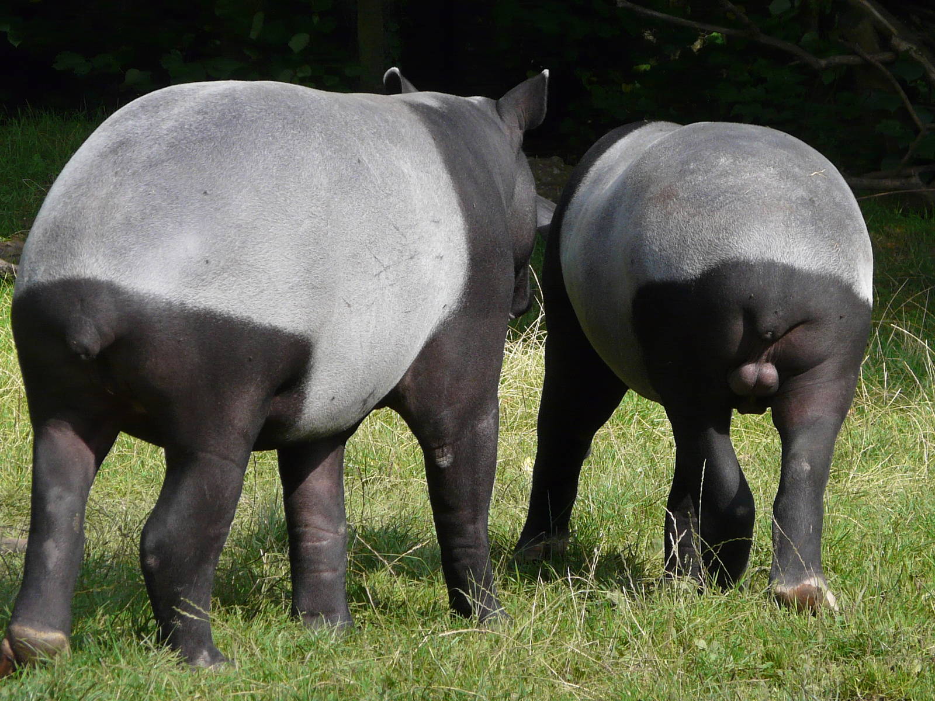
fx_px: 8859
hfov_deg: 6.0
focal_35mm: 328
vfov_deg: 4.5
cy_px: 350
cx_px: 468
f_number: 4.5
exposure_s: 1/250
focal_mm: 33.8
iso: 100
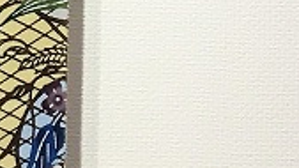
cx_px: -290
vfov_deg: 5.9
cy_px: -221
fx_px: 1577
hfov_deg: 10.1
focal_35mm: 199
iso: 32
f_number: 2.2
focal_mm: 4.15
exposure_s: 1/30
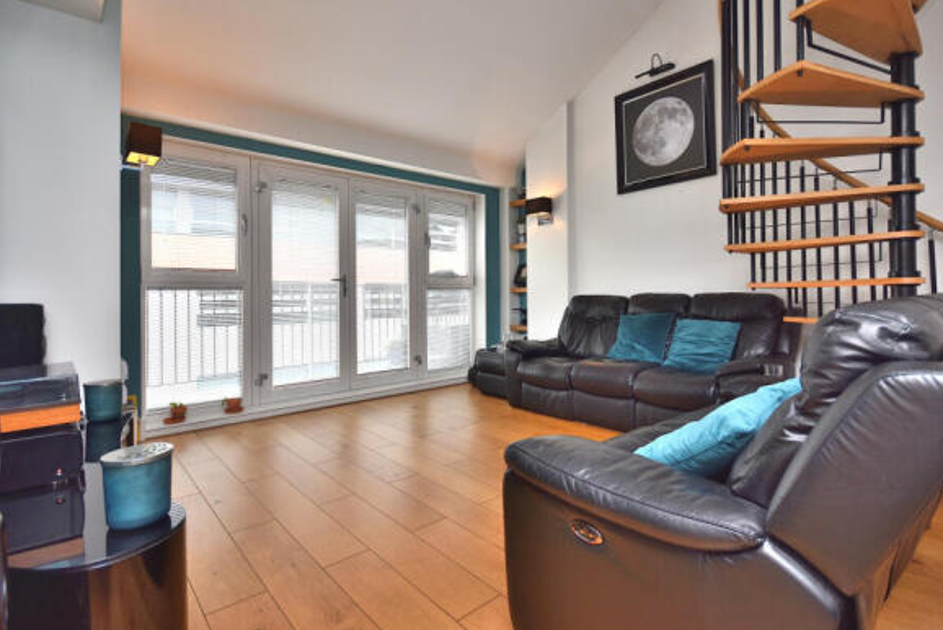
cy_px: 290
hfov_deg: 92.9
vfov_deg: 70.4
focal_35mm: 17
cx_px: 521
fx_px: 446
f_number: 4.5
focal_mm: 10
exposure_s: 1/100
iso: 100
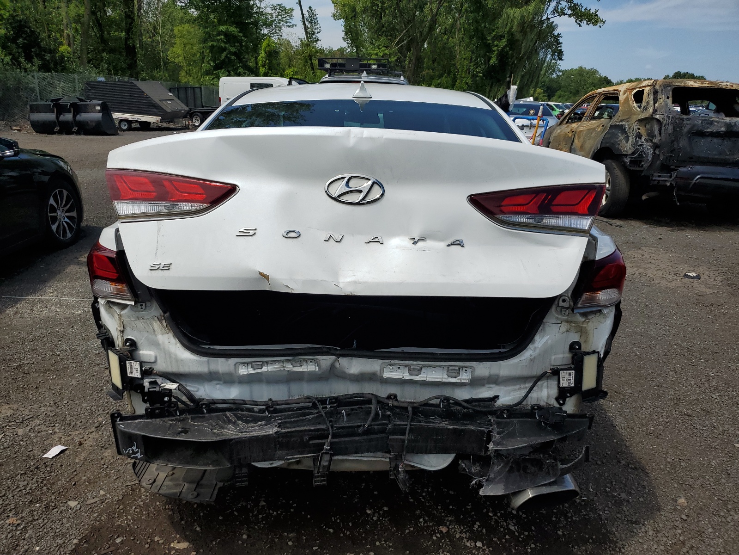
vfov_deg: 53.1
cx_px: 370
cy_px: 278
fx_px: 555
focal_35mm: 26
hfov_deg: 67.3
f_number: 1.5
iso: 50
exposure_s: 1/10000
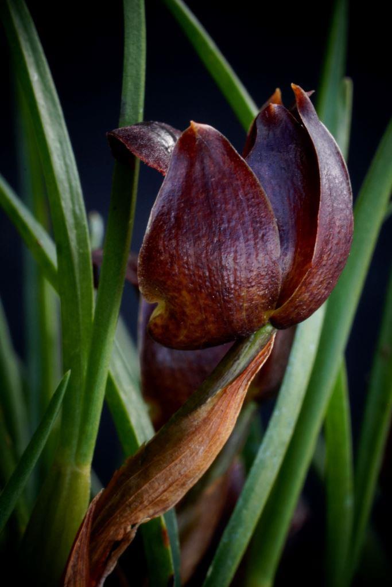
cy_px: 294
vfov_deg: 15.2
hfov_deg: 10.2
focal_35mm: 135
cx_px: 196
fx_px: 2204
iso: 400
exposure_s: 1/8
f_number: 22
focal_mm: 90
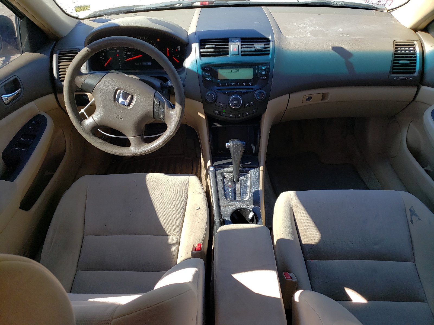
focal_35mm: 26
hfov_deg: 67.3
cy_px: 162
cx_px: 217
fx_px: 326
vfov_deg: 53.1
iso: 50
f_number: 1.5
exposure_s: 1/303
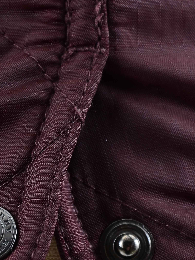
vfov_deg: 5.7
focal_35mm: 346
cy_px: 94
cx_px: 32
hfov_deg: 4.3
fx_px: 2599
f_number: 6.3
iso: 160
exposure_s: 1/60
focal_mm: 98
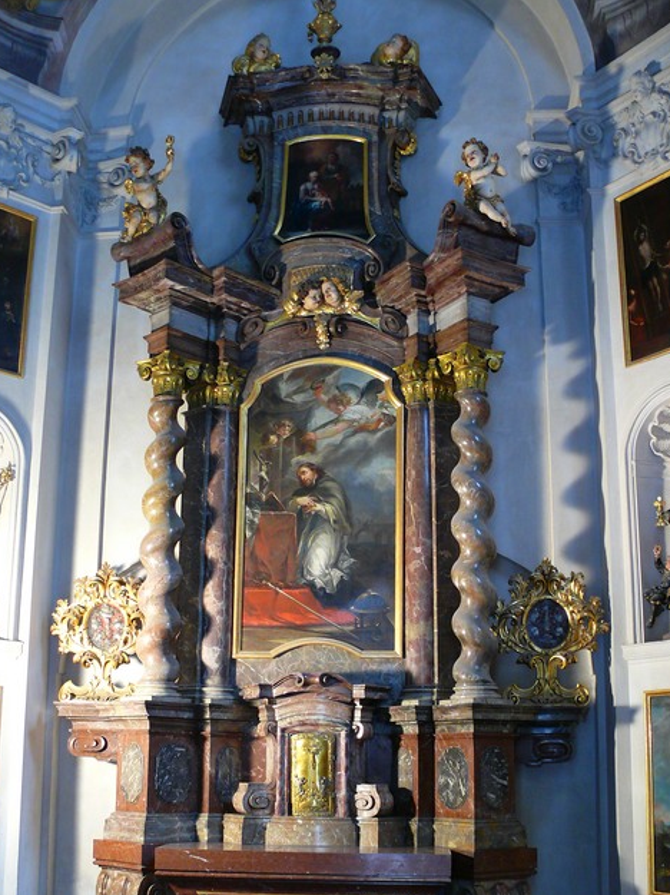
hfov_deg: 34.3
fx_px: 1085
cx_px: 315
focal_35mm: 42
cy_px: 534
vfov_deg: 44.6
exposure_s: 1/13
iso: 200
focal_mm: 7.4
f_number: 2.8
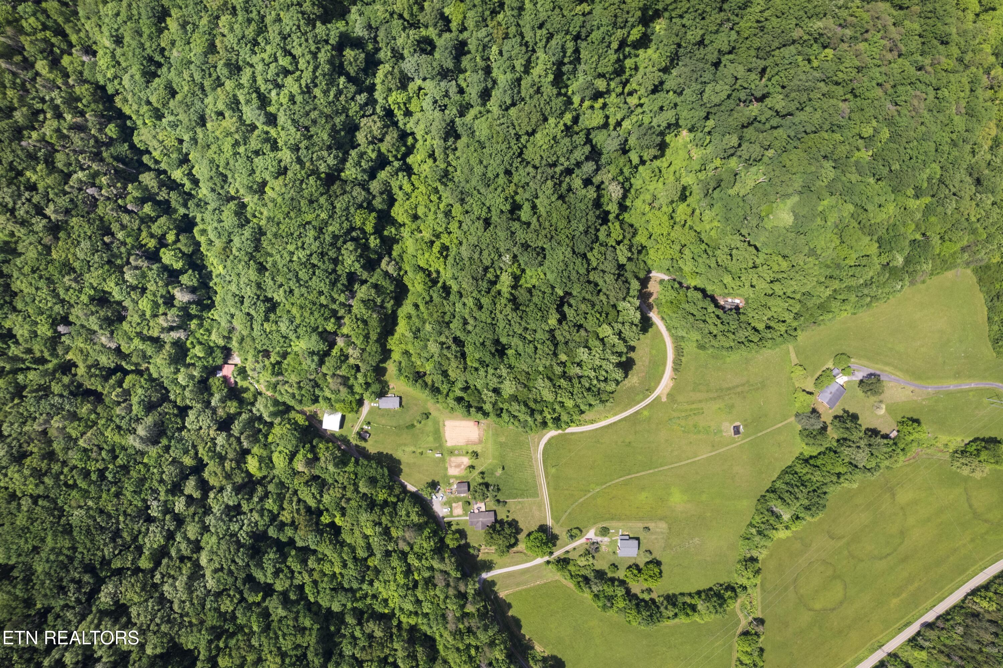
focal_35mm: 22
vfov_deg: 57.2
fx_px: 613
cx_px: 502
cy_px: 334
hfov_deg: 78.6
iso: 100
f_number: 2.8
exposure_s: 1/1250
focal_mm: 8.38
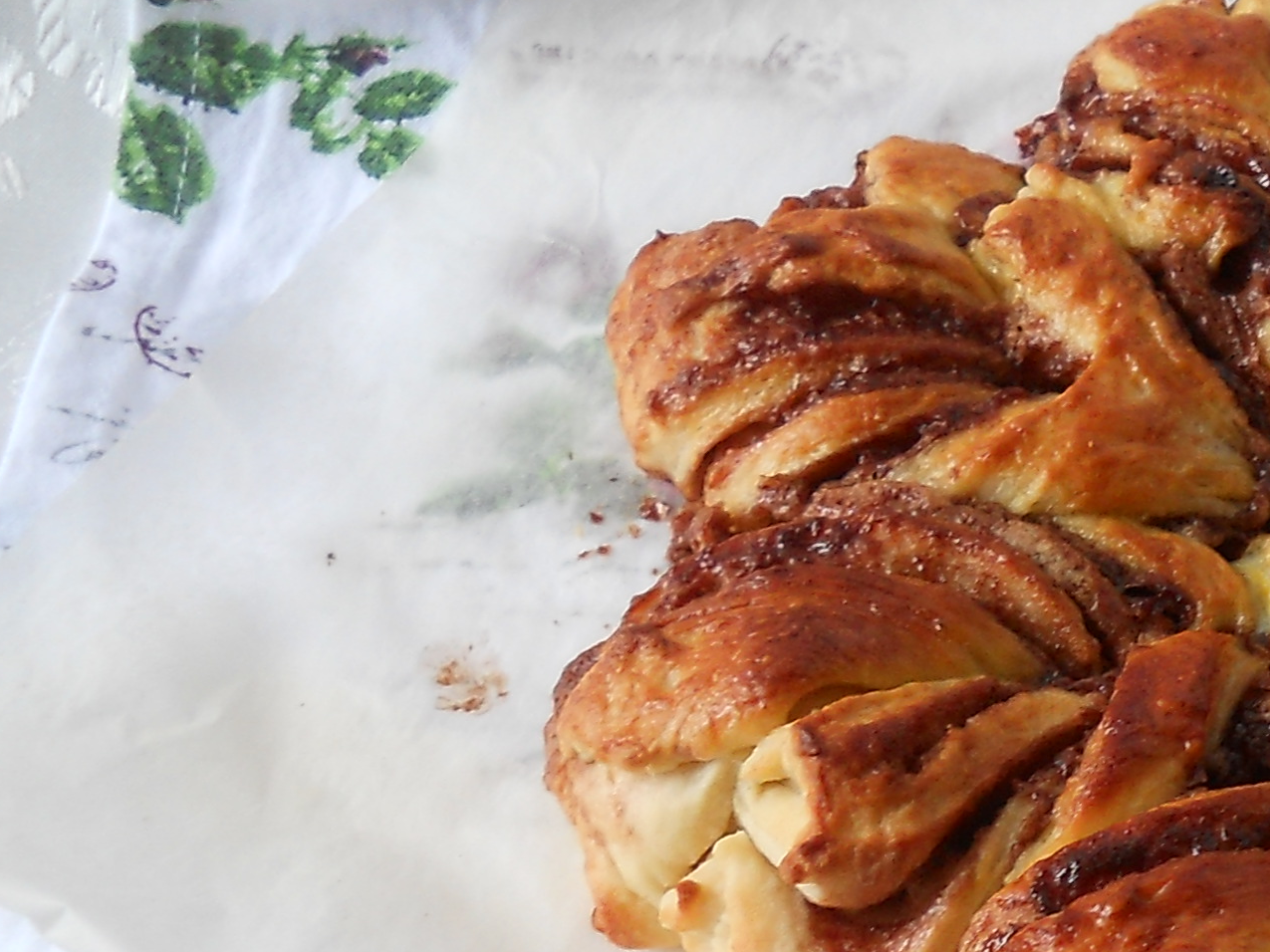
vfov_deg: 14.0
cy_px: 810
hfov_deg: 17.8
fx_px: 3852
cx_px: 1549
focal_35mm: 105
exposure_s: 1/30
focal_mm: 6.72
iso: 125
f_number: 3.1
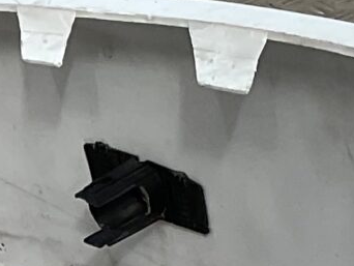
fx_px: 2221
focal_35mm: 217
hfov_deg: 8.9
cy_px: 591
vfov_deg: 6.6
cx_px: -171
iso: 16
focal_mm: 3
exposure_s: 1/324
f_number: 1.8
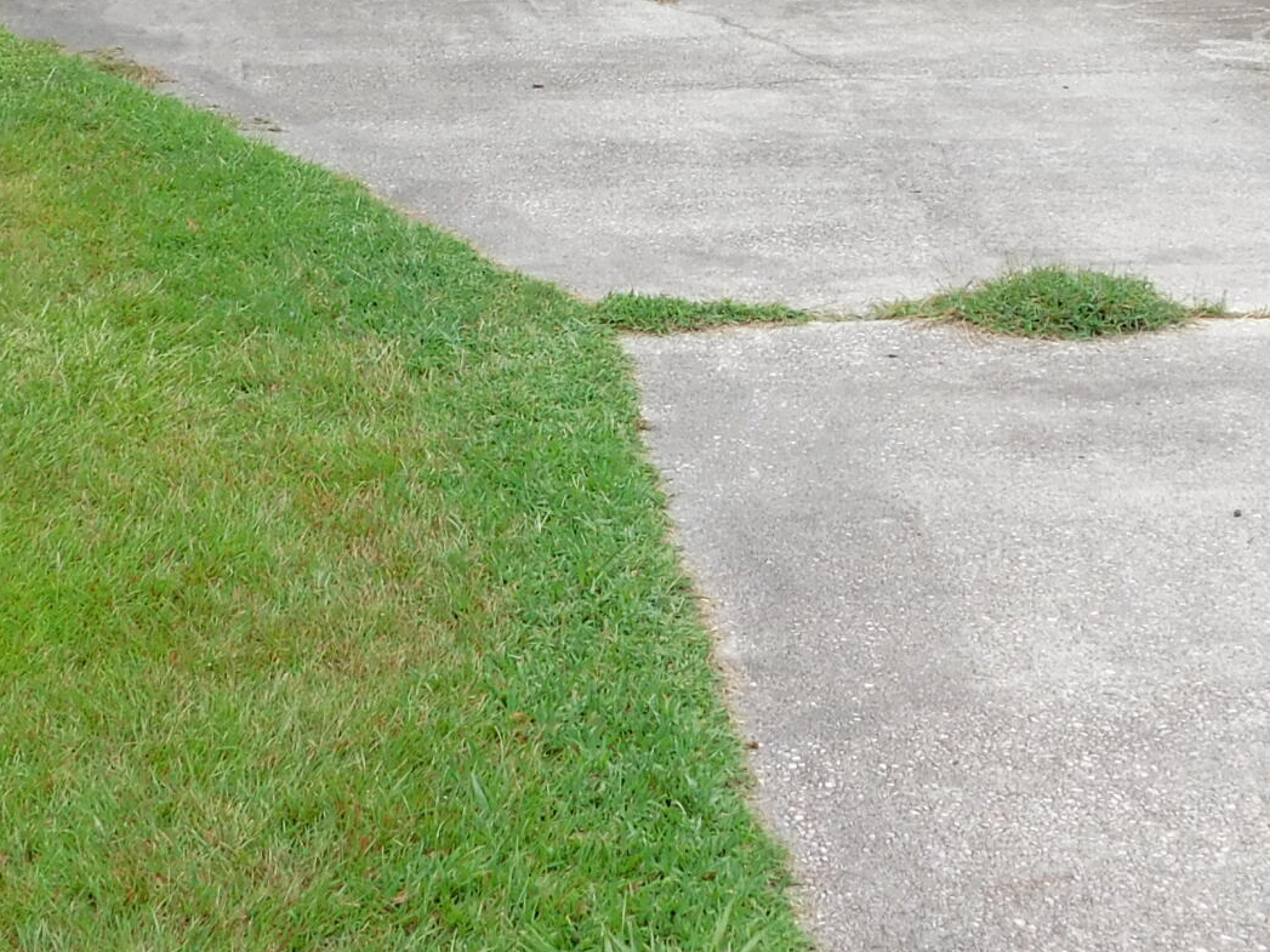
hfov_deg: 22.8
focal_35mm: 86
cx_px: 656
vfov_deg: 16.4
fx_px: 3155
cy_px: -223
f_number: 3.2
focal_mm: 5.3
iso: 125
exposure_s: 1/400
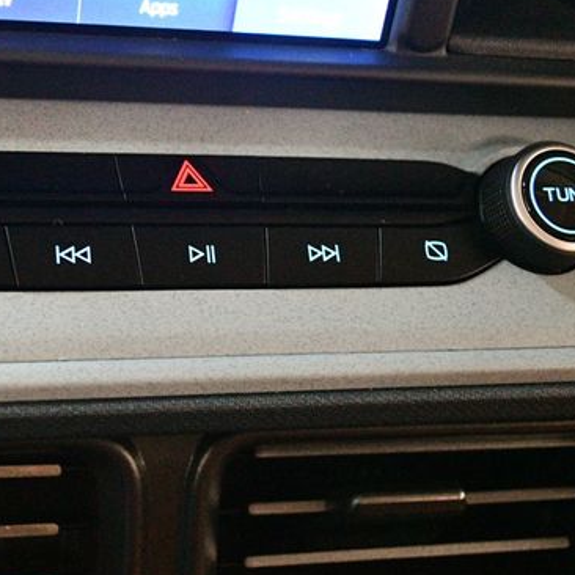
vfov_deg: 29.5
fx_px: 1090
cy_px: 273
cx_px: 159
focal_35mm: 58
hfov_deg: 29.2
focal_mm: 26
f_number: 4.2
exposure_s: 1/40
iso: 12800
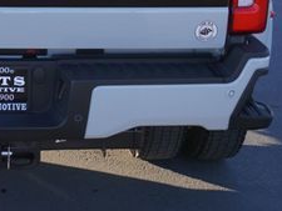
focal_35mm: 94
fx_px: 769
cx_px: -13
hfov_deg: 20.0
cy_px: -21
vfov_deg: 15.3
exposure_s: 1/160
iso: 100
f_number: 4
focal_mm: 23
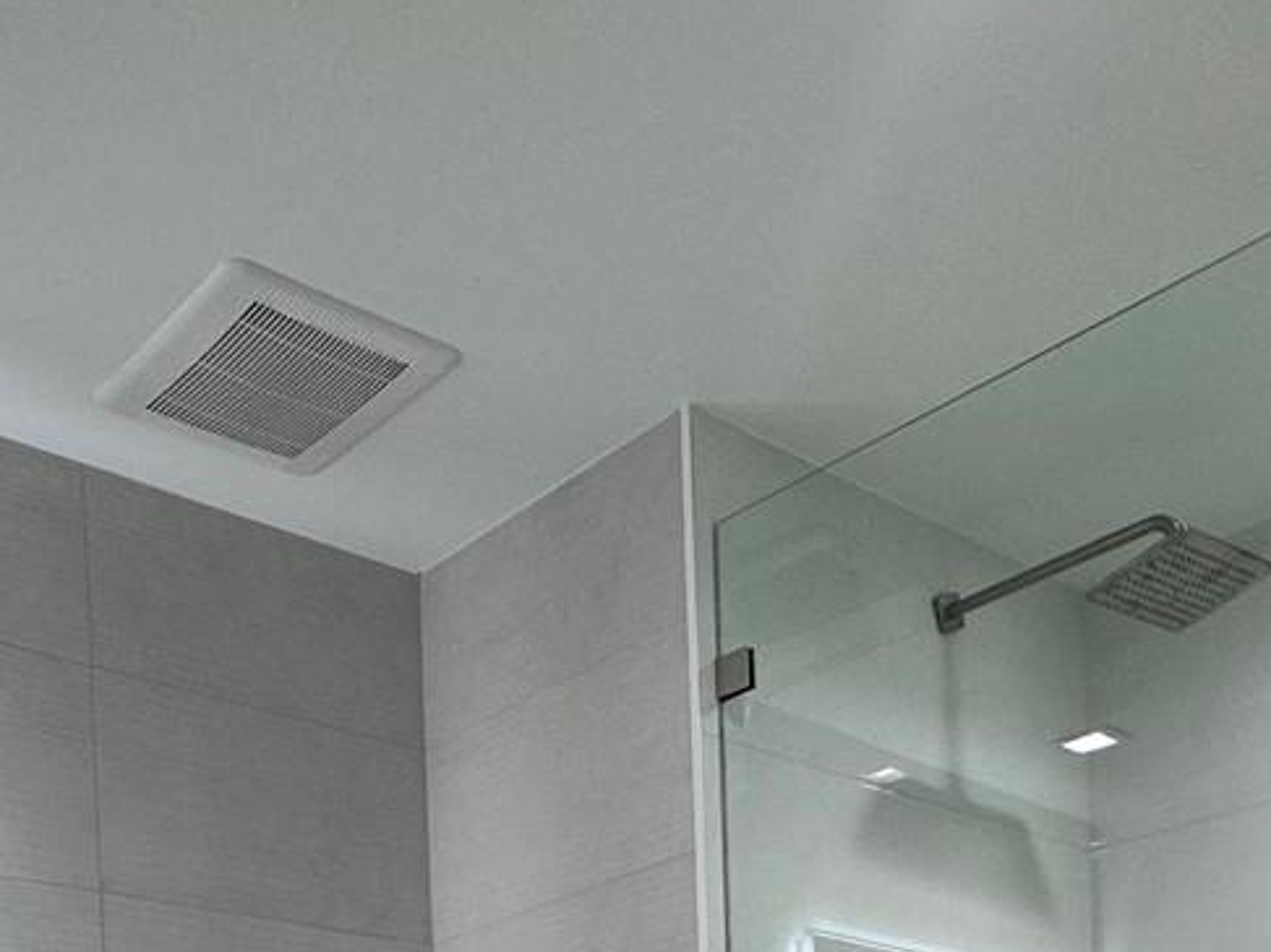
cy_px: 1416
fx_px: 1689
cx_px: 397
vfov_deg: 24.6
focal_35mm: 46
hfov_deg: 40.6
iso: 100
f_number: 2.2
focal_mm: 2.22
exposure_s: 1/120
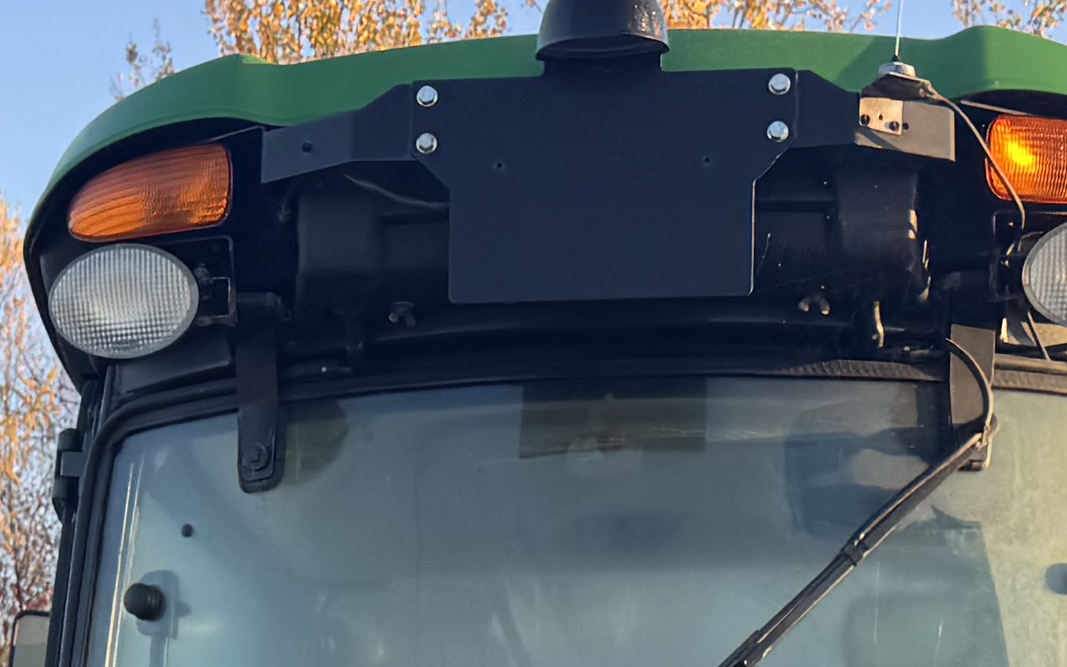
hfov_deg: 18.1
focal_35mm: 115
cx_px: 338
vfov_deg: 10.4
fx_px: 3344
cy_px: 1396
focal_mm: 6.76
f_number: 1.78
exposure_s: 1/392
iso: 80
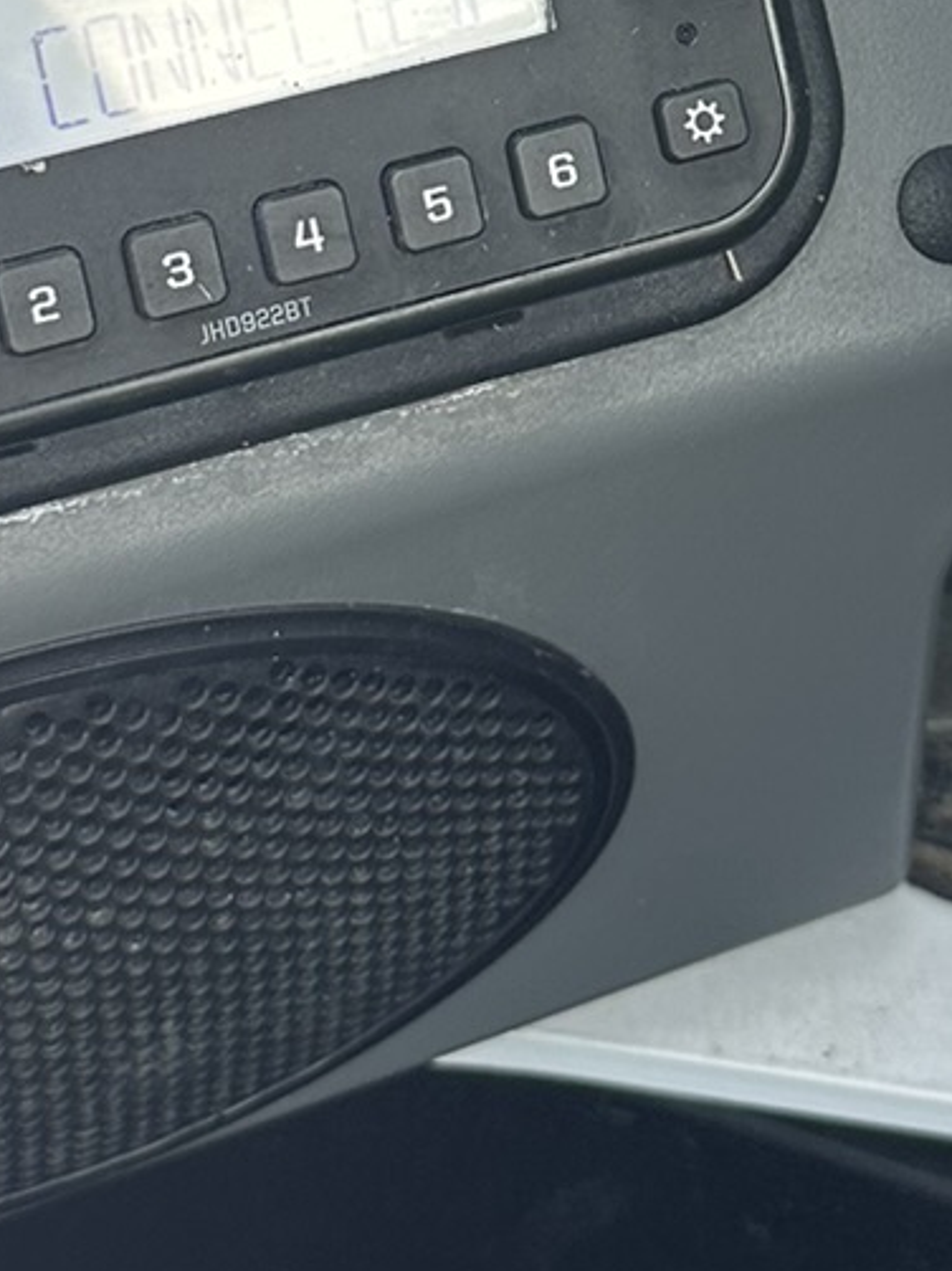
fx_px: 3597
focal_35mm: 98
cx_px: 532
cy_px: 68
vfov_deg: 19.6
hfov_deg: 15.1
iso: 80
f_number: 1.78
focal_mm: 6.86
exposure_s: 1/121
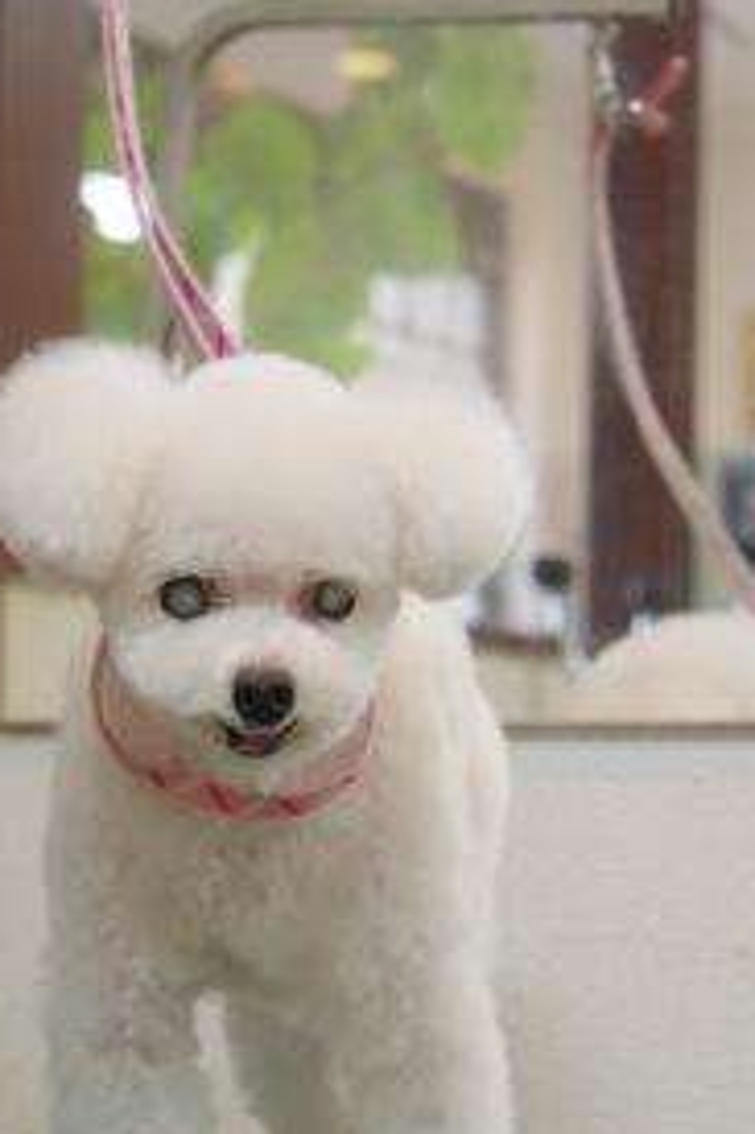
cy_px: 755
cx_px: 285
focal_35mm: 93
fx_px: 2929
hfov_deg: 14.7
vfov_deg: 21.8
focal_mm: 43
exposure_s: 1/100
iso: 3200
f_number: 5.6
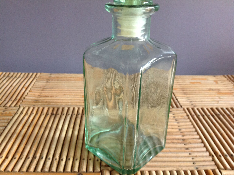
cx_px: 117
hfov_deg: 52.7
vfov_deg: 40.6
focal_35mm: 35
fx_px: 236
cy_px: 88
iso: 160
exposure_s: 1/15
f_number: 2.4
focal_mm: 4.28
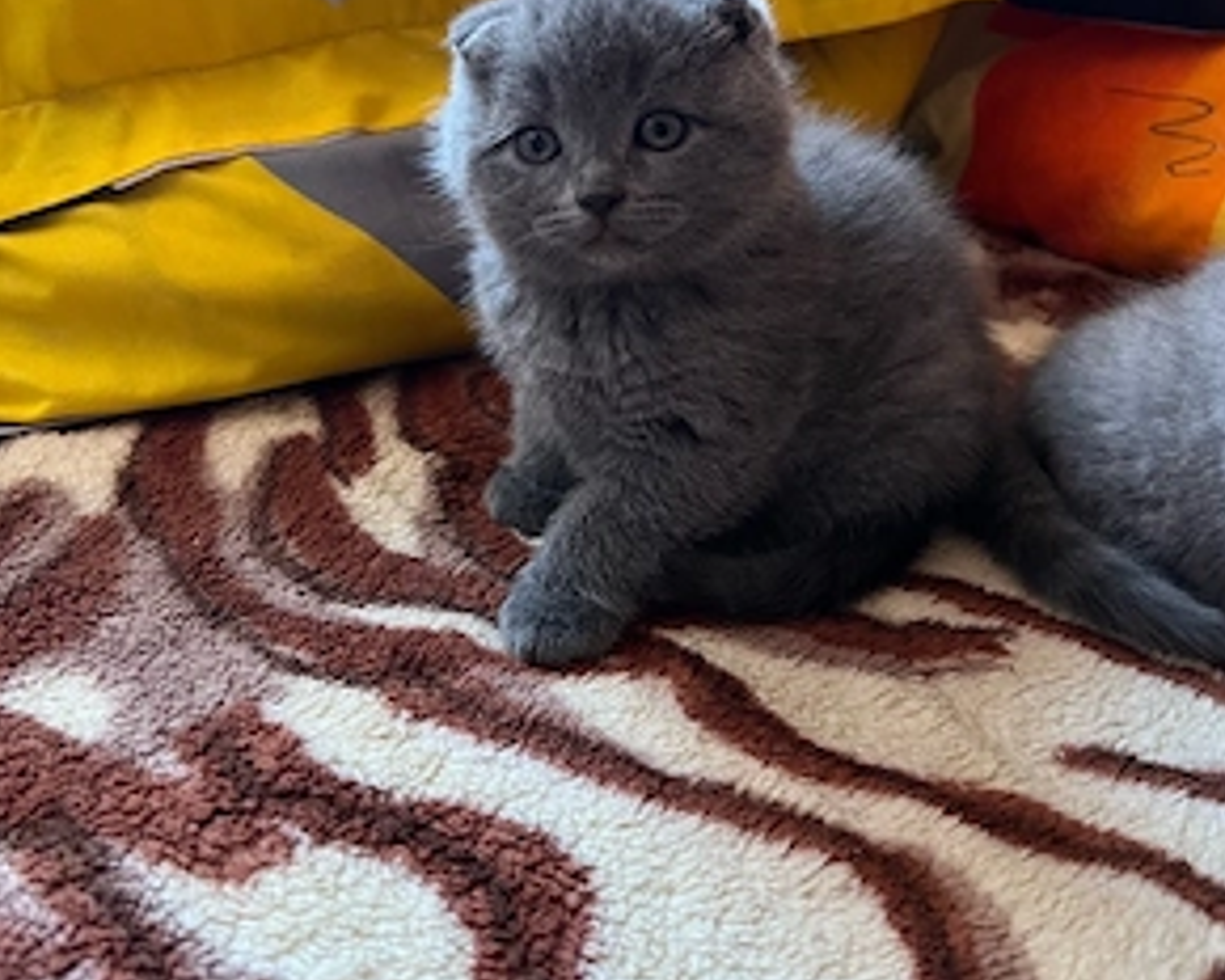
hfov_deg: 51.5
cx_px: 600
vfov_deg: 40.8
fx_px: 1269
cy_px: 220
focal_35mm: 35
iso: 400
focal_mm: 5.7
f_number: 1.5
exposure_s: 1/60
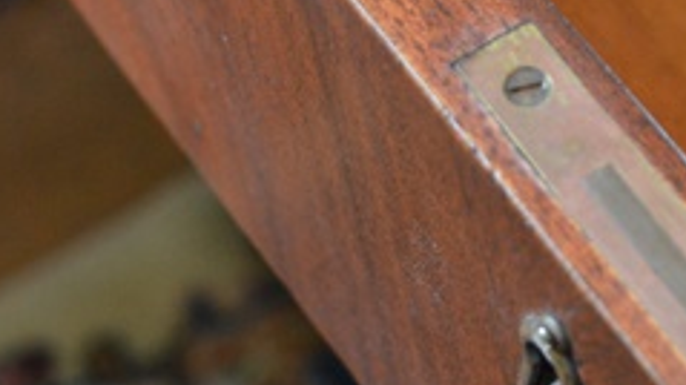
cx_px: 482
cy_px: 101
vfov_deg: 8.7
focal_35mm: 138
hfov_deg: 15.5
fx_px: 2514
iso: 2500
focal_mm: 35
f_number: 5
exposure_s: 1/30
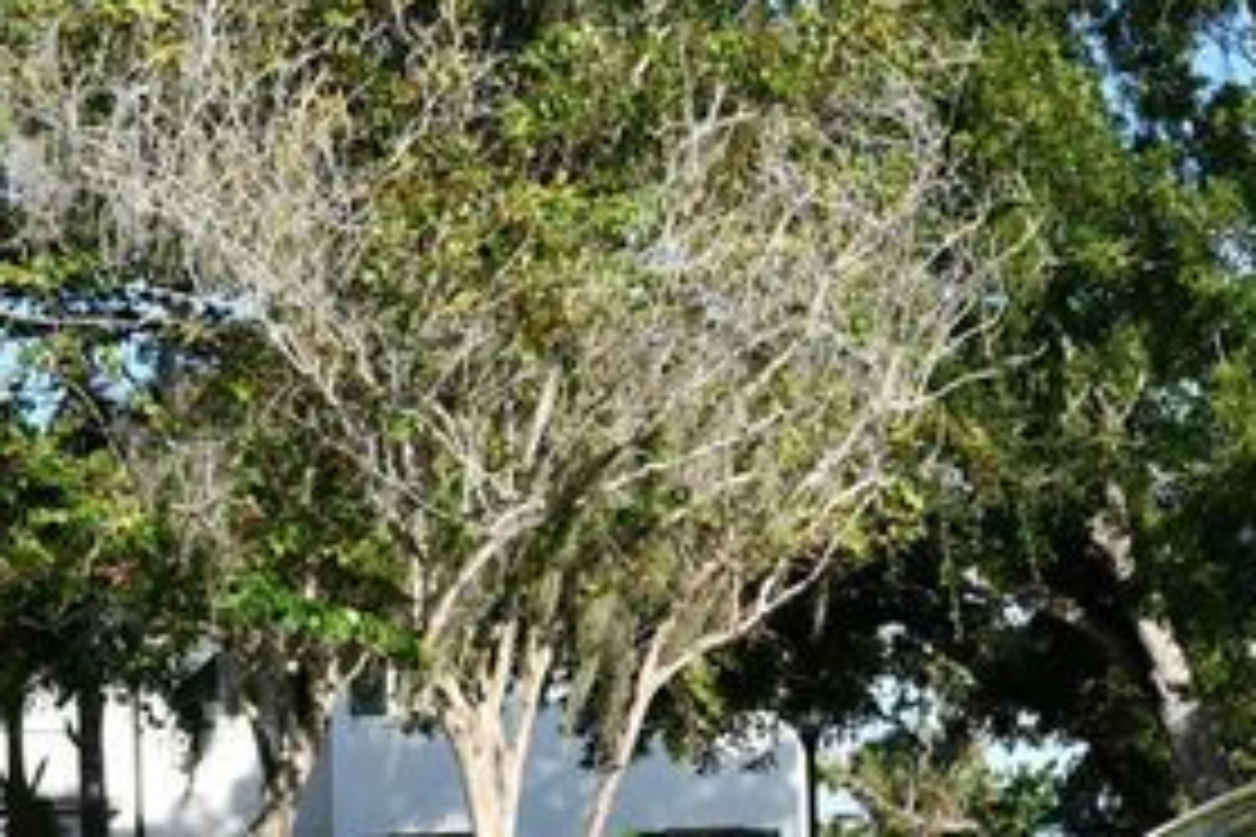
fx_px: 3524
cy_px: 914
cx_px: 1355
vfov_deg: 13.3
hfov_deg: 19.4
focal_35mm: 101
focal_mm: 22
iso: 110
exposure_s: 1/250
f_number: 8
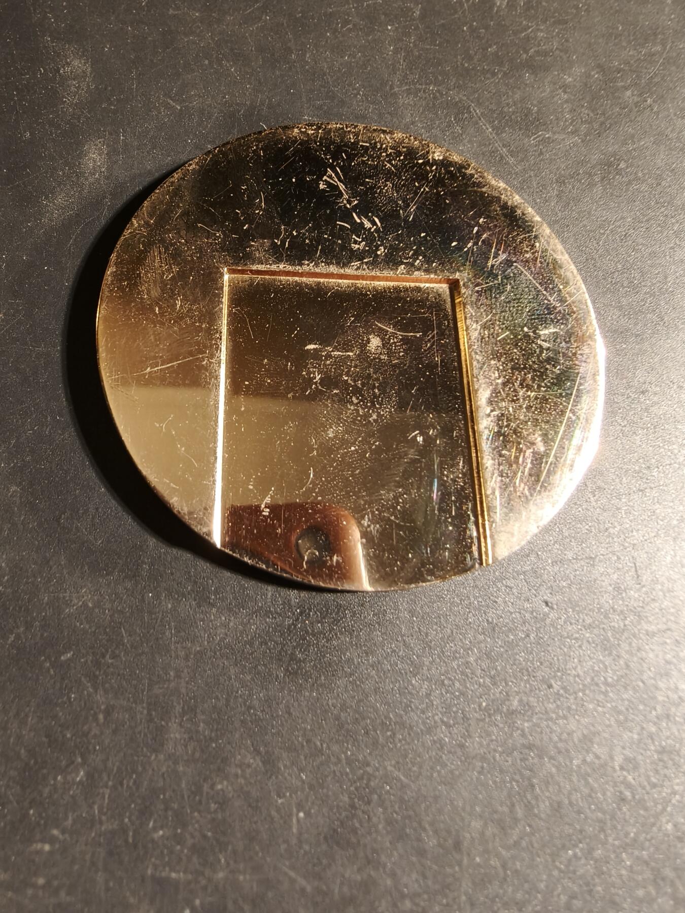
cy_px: 456
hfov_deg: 58.9
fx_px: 607
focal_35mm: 23
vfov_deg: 73.9
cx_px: 342
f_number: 2
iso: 250
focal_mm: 2.32
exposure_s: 1/53.6
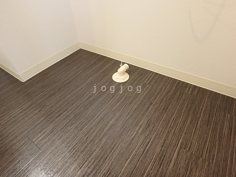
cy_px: 88
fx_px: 143
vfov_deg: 63.4
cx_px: 118
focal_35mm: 21
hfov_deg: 79.0
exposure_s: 1/30
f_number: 3.5
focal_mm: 3.7
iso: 500
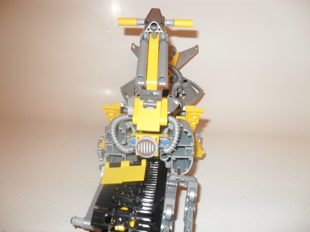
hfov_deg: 52.6
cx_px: 155
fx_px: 313
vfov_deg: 40.7
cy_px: 116
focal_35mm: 35
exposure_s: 1/45
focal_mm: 6.2
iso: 200
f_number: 2.8
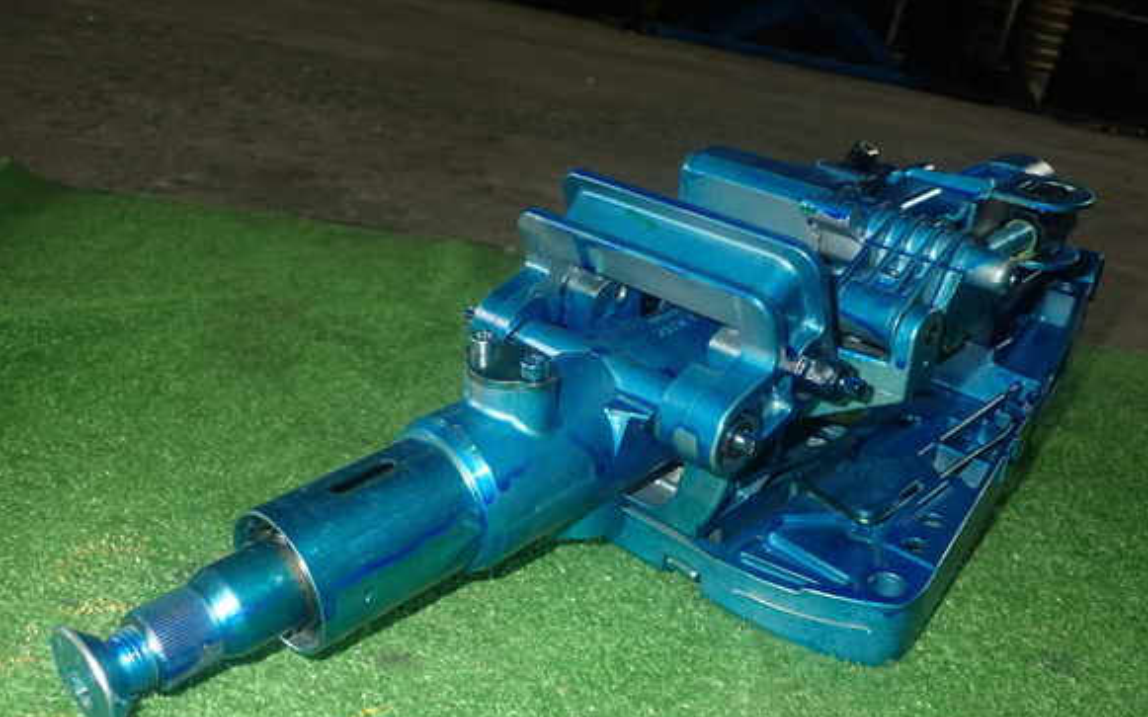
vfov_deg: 36.2
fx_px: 1095
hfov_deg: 55.3
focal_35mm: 35
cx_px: 575
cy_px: 395
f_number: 7.1
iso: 250
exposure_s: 1/30
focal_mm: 5.79
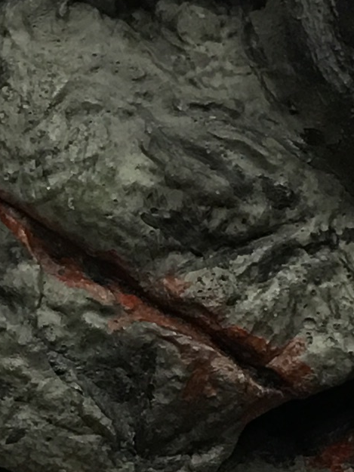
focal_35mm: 187
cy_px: 152
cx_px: 63
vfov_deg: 10.6
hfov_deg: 7.9
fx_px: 2549
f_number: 2.2
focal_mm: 4.15
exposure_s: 1/17
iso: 50
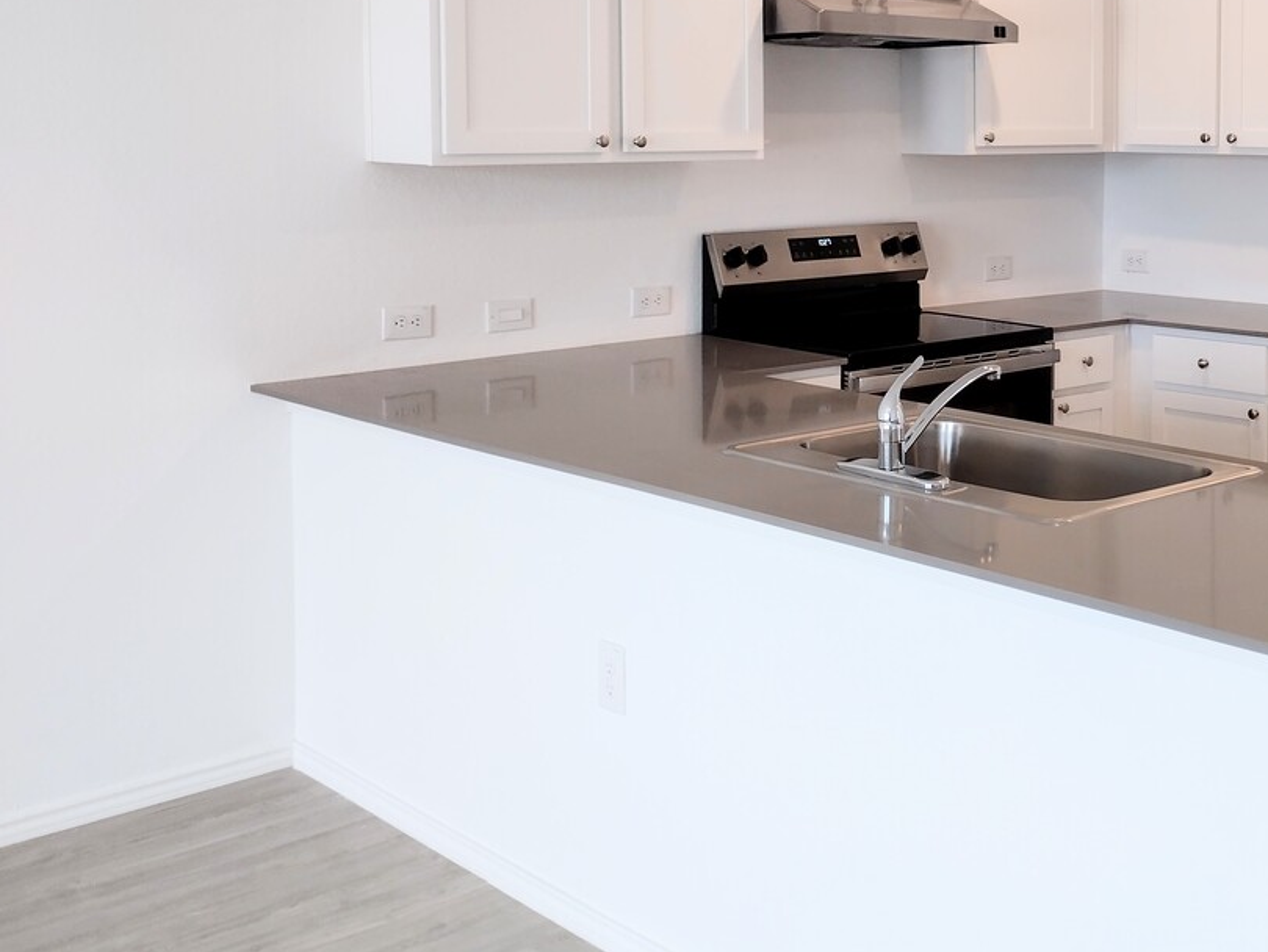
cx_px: 1064
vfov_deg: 29.7
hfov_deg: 37.8
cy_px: 221
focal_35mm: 48
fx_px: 1759
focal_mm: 4.71
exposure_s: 1/120
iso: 194
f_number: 1.7
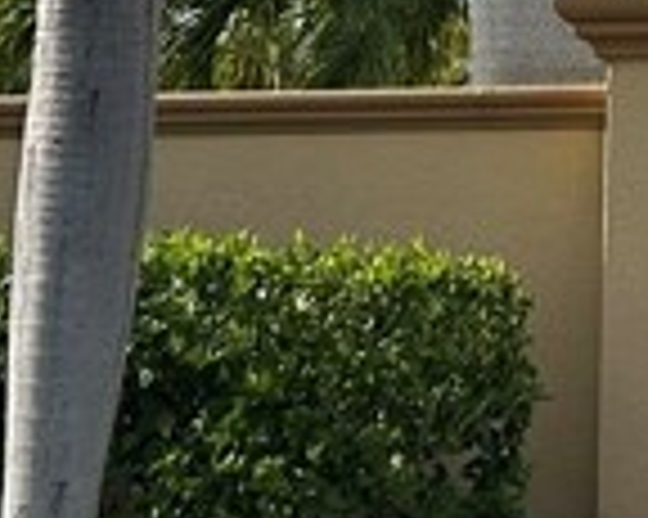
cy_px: -788
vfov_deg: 7.8
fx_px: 3469
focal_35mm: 181
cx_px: 963
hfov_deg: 10.3
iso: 50
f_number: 1.5
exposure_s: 1/5882
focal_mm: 5.7
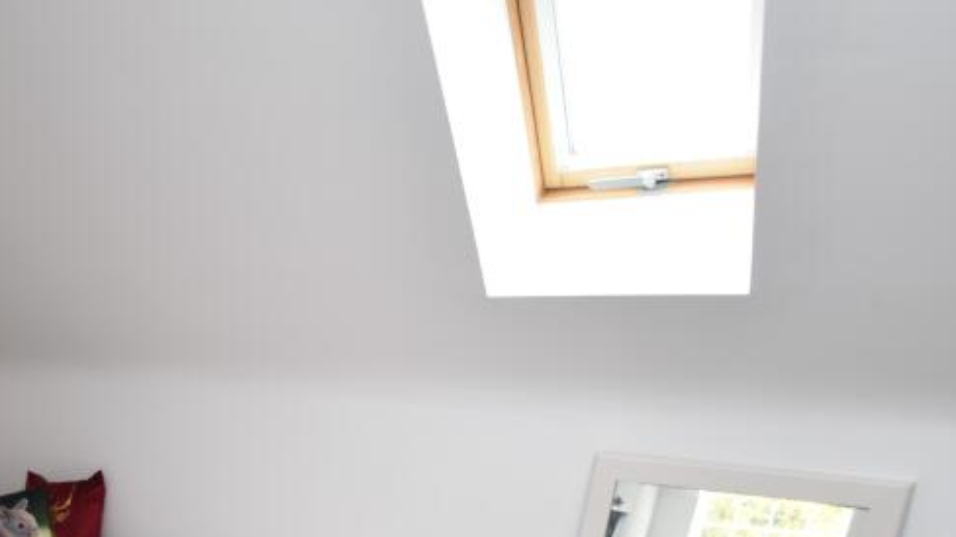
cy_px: 634
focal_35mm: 33
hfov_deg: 52.6
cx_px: 104
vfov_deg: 30.5
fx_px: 836
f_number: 3.5
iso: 560
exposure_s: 1/15
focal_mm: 10
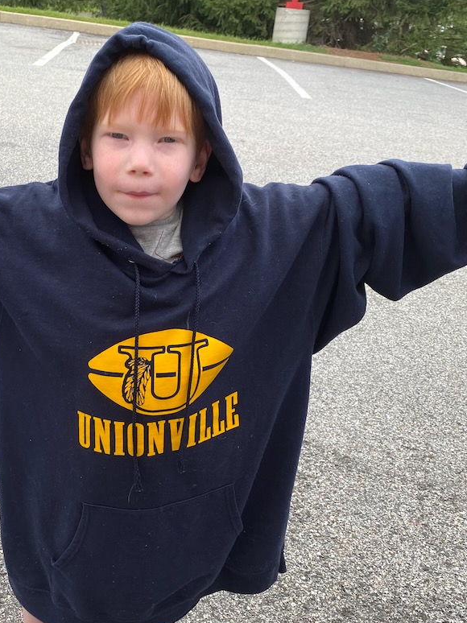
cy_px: 397
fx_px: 774
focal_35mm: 43
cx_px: 119
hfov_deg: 33.0
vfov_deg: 43.5
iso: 32
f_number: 1.8
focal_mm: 4.25
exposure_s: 1/209
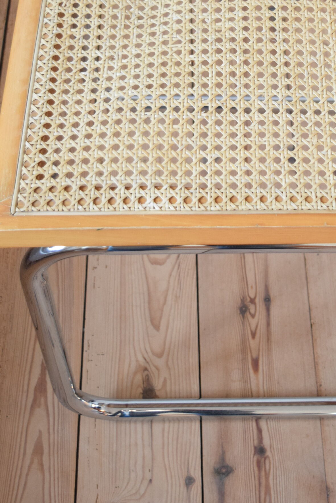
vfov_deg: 27.8
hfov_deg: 19.1
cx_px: 243
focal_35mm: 71
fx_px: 992
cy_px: 95
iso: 1600
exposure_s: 1/125
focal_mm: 28
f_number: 4.2
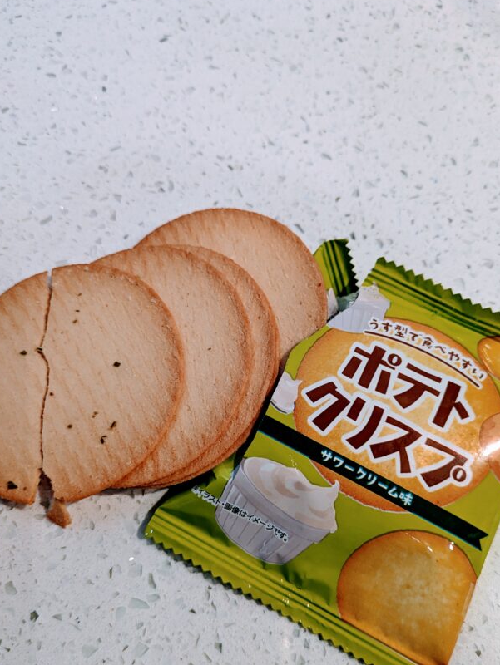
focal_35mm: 32
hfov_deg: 44.2
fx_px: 616
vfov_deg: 56.2
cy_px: 413
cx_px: 269
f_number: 1.89
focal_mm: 5.43
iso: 120
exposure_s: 1/120
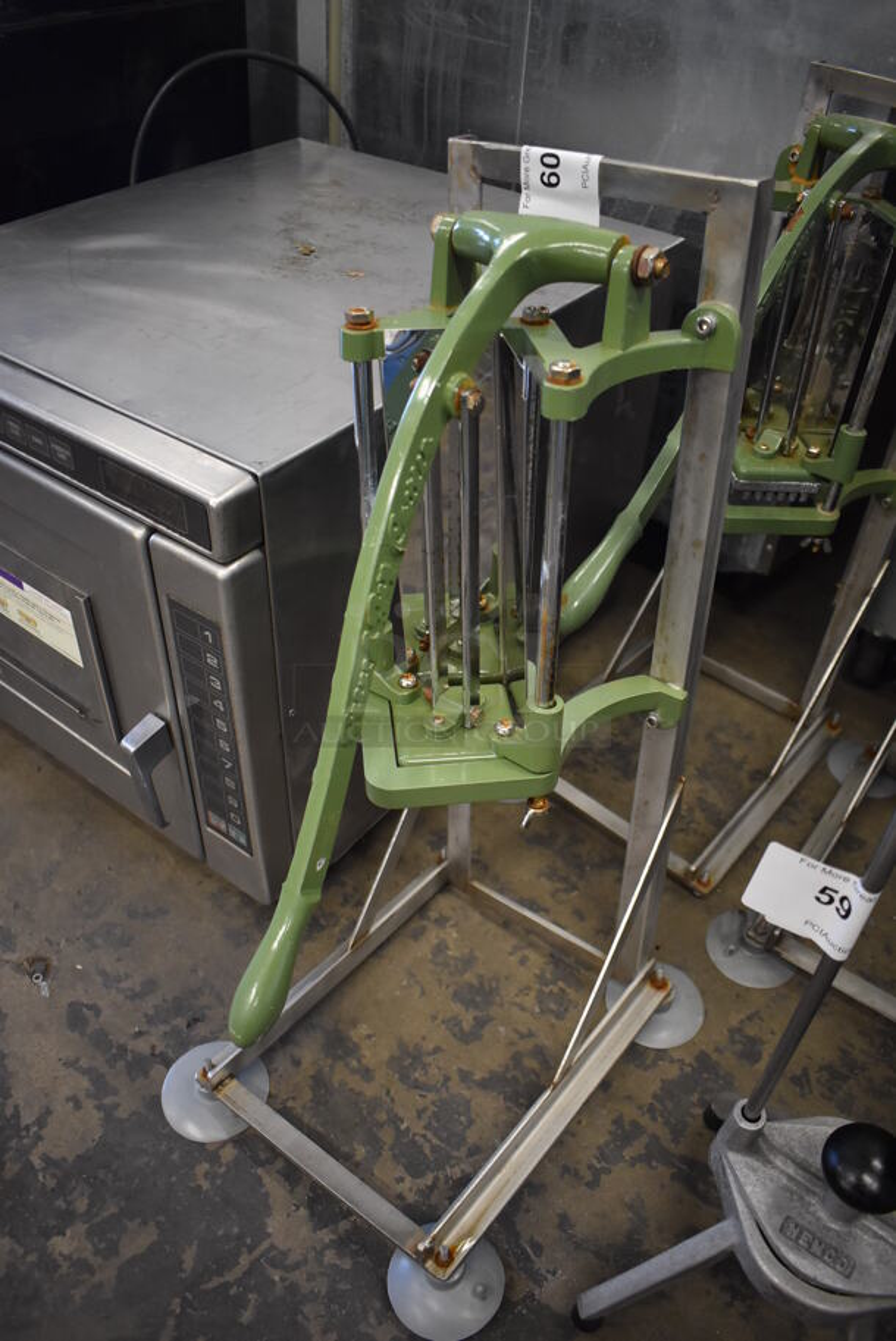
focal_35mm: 27
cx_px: 448
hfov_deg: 48.0
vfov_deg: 67.3
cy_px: 670
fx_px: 1006
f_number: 3.5
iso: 1600
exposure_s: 1/125
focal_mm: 18
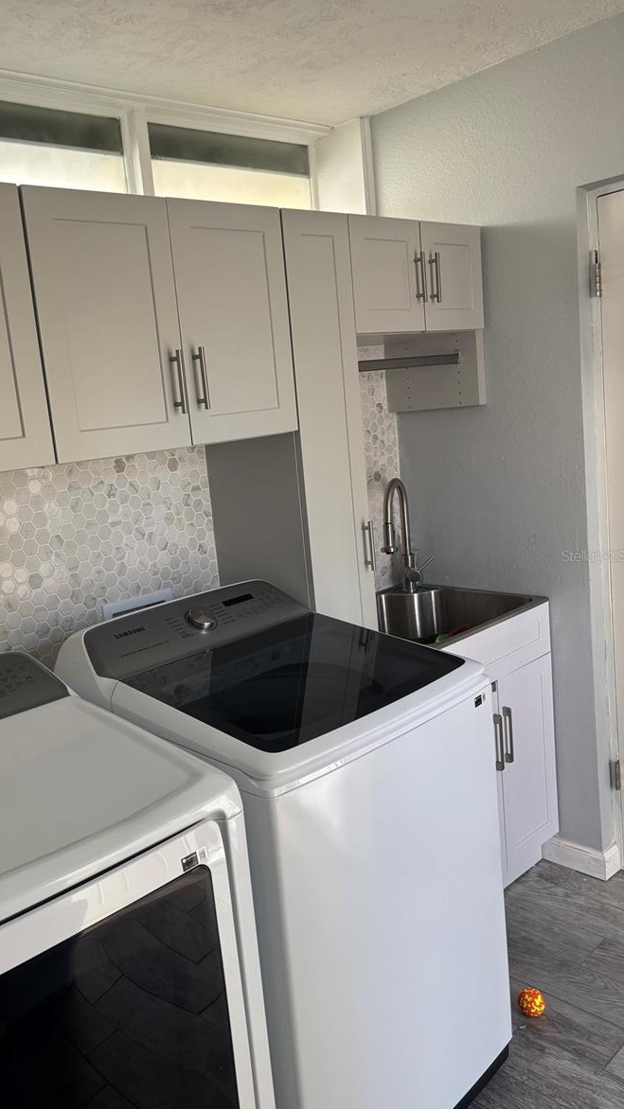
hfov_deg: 39.6
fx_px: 853
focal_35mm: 29
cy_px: 555
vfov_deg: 66.1
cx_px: 203
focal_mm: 5.96
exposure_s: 1/121
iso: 40
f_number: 1.6
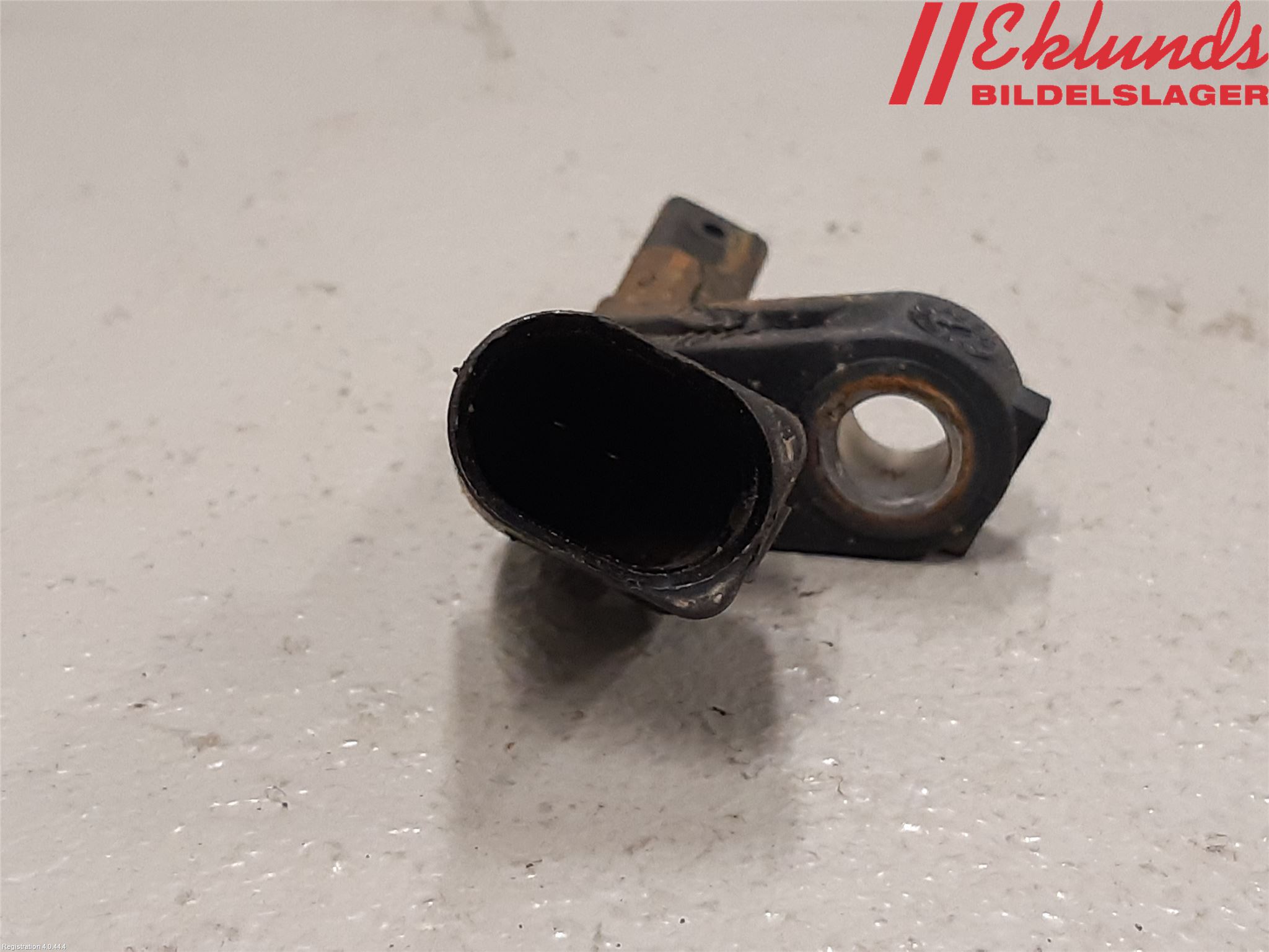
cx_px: 634
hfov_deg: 67.3
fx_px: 953
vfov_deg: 53.1
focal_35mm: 26
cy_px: 476
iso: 160
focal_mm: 3.93
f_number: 1.7
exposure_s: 1/50
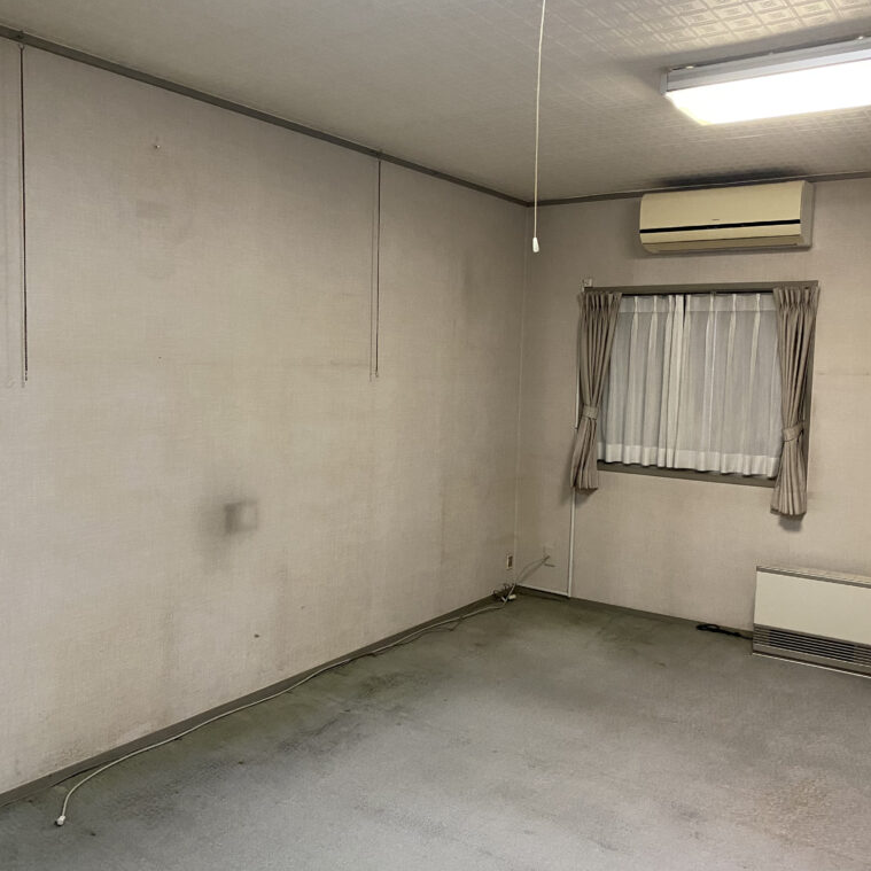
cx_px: 431
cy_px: 440
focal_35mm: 31
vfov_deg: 52.5
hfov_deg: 52.5
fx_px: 882
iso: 400
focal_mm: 4.25
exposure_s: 1/50
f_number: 1.8
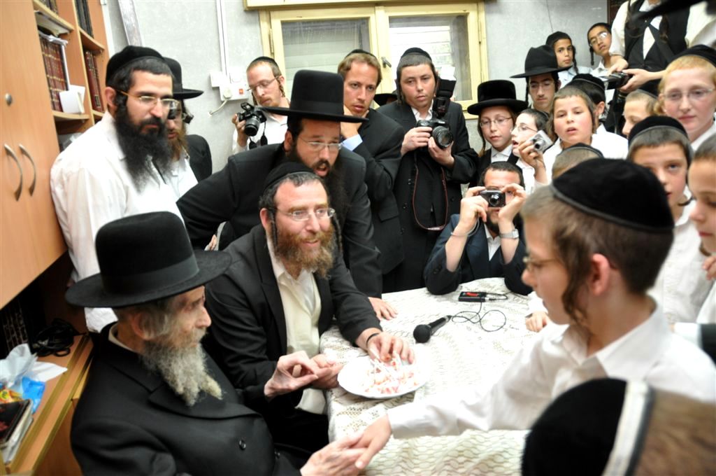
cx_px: 358
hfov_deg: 67.4
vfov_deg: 47.8
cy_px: 238
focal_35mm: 27
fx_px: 536
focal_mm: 18
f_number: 4
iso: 800
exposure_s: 1/60
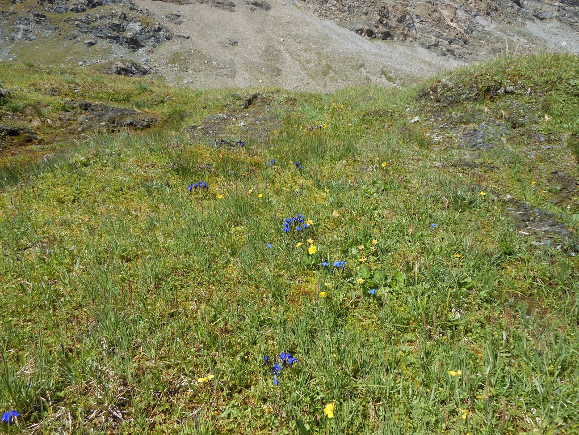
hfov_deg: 69.4
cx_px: 290
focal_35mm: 25
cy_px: 218
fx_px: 418
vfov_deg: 54.9
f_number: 3.2
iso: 80
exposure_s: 1/800
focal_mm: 4.5
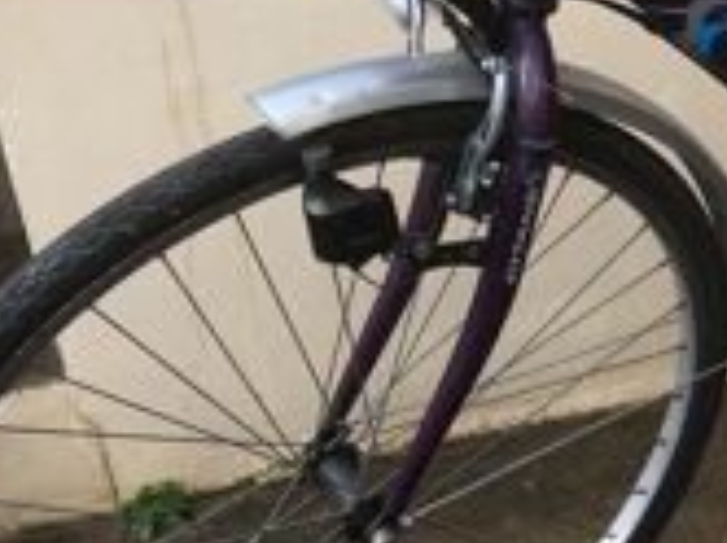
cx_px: 863
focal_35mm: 84
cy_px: 162
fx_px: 1762
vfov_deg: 17.5
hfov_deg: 21.7
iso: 25
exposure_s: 1/212
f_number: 2.2
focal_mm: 4.15
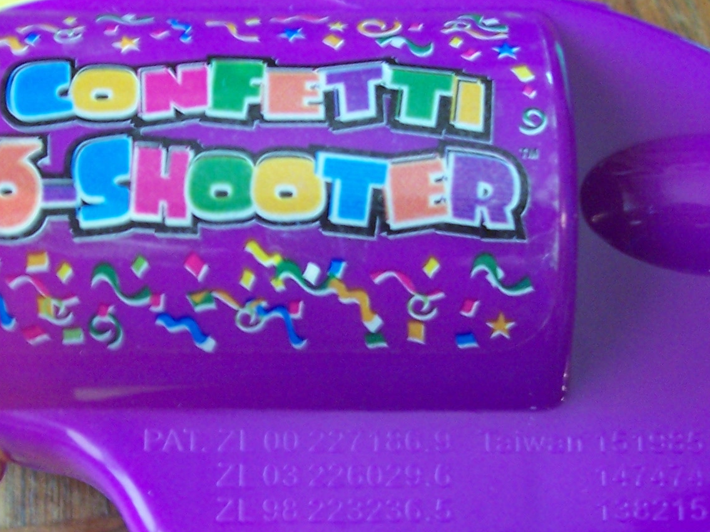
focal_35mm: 69
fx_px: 1415
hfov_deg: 28.2
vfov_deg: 21.1
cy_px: 403
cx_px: 363
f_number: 2.7
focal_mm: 5.6
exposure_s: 1/15
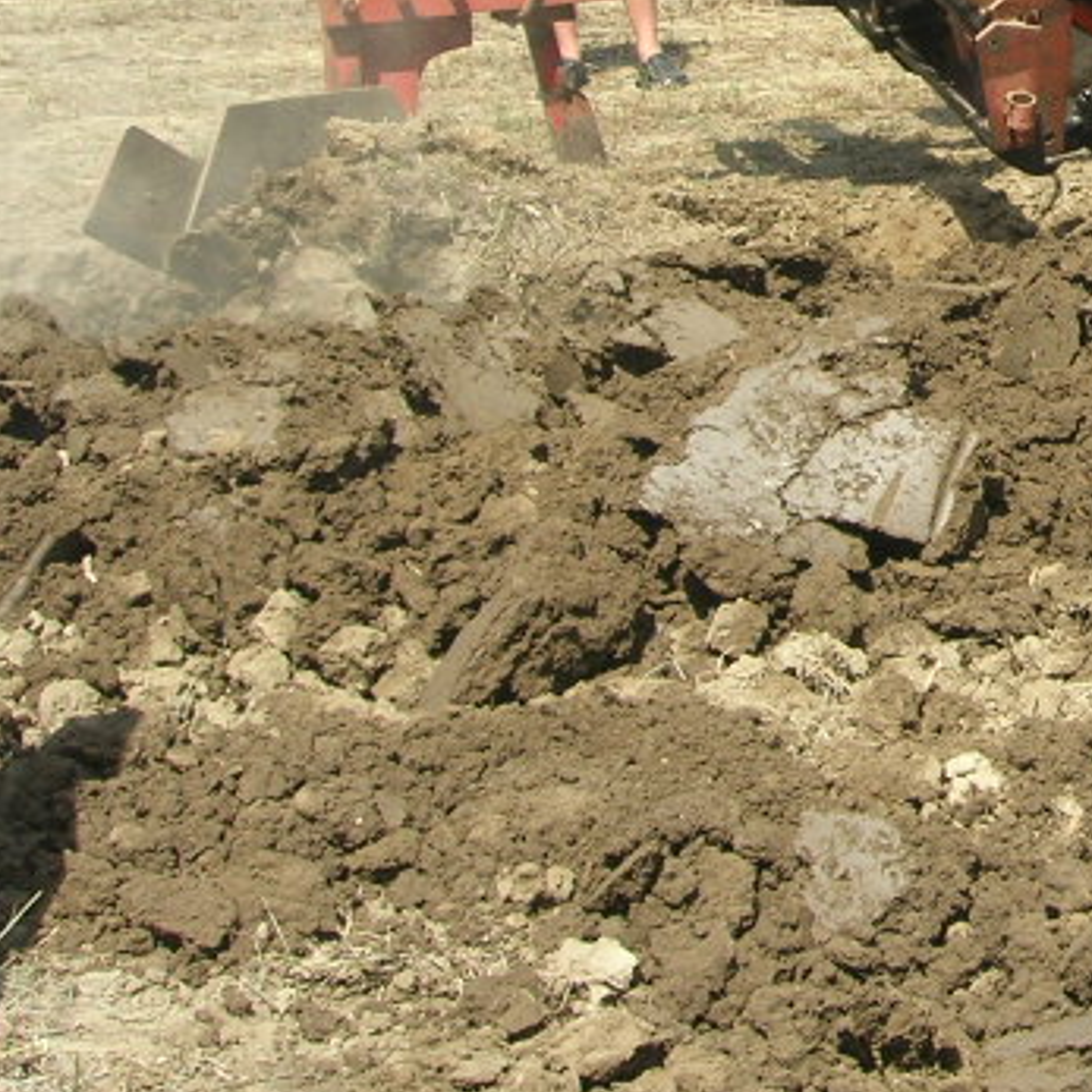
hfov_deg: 16.3
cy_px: -85
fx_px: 3533
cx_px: 1536
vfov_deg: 17.0
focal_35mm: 99
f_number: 4.8
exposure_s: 1/313
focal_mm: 7.8
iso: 64
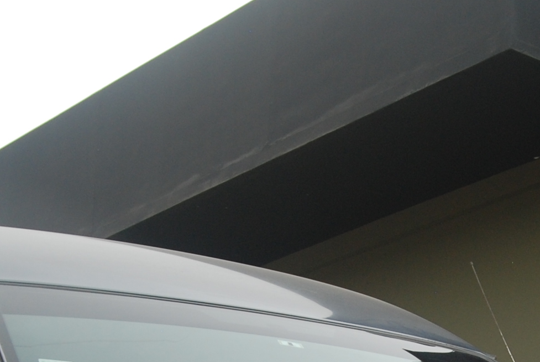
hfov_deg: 17.8
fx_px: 1697
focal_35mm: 113
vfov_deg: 11.8
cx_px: 492
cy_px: 477
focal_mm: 19
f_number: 5.6
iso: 200
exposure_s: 1/125
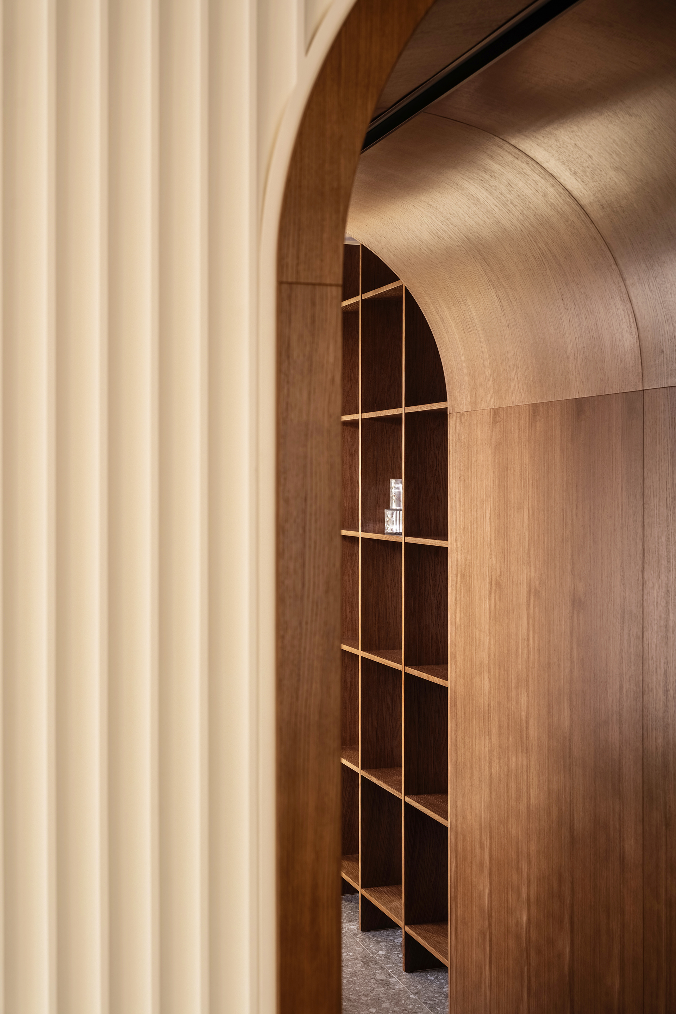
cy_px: 507
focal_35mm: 47
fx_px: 1324
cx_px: 338
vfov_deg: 41.9
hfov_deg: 28.6
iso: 160
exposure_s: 1/2.5
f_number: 7.1
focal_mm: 47
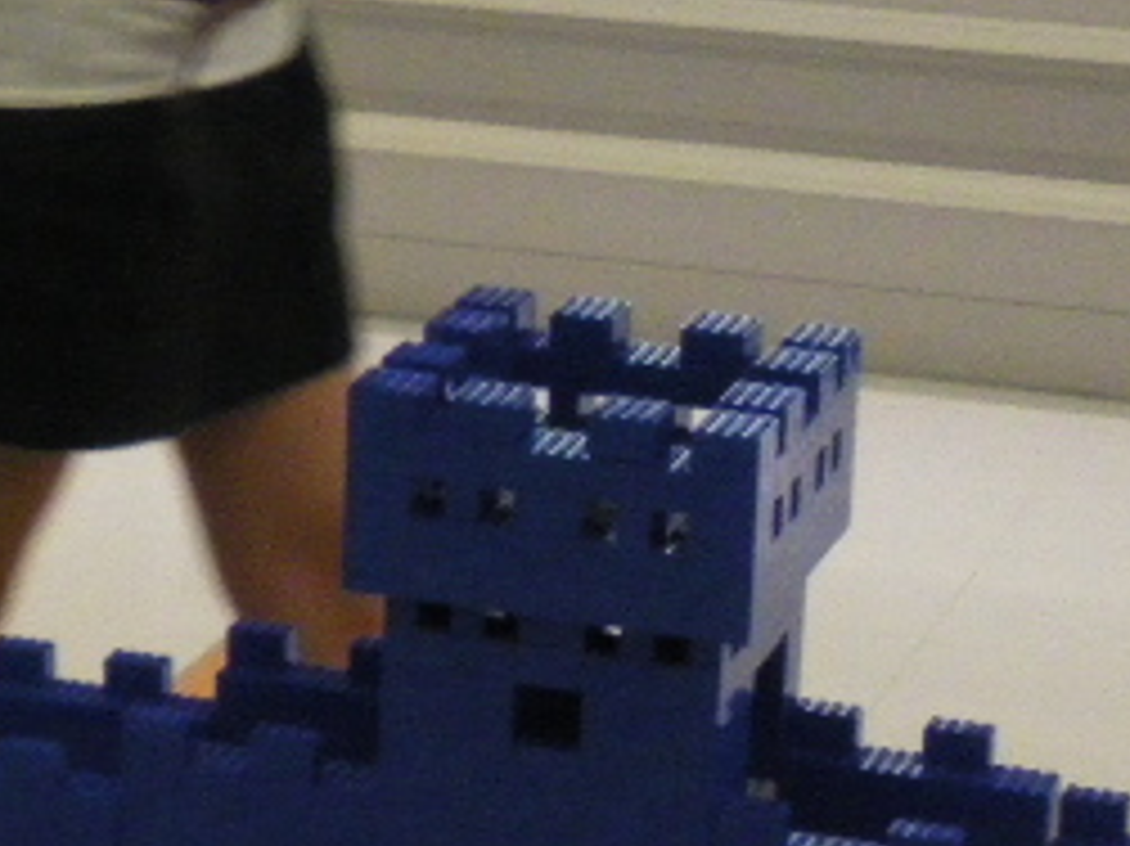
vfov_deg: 10.1
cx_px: -774
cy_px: 346
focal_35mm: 147
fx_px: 4796
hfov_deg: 12.5
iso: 400
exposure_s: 1/80
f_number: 3.5
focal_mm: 6.3
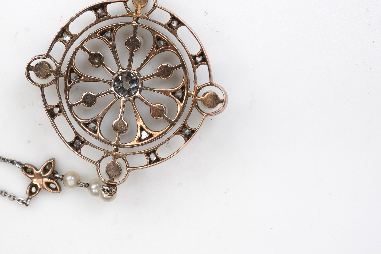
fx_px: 677
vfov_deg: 21.2
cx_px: 121
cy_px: 94
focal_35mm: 64
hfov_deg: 31.1
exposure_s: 1/100
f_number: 18
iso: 500
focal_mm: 30
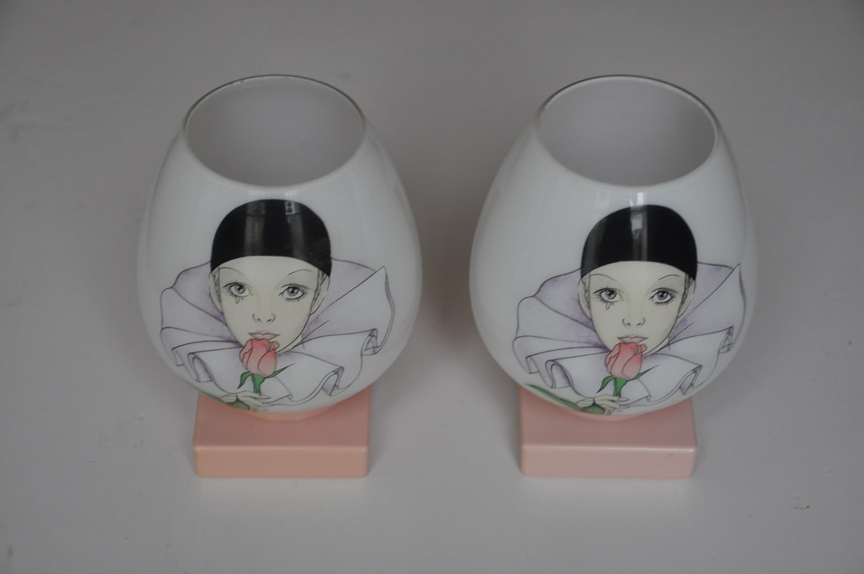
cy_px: 287
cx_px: 432
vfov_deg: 17.4
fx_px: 1870
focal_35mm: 78
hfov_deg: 26.0
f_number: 5
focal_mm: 52
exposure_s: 1/40
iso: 800
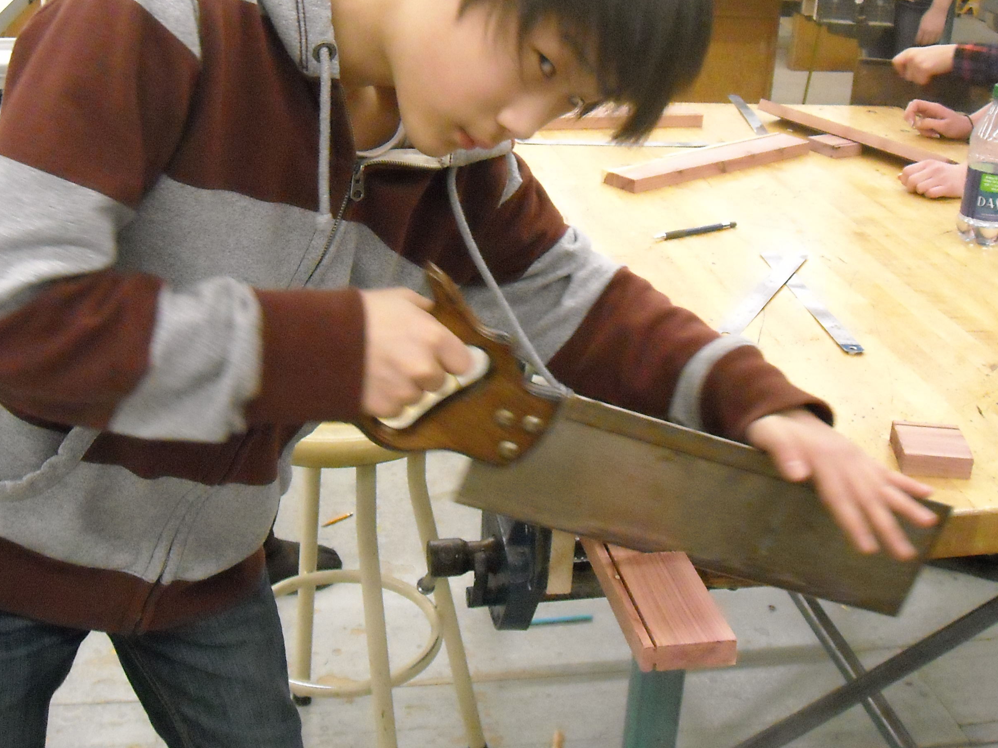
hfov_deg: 40.4
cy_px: 275
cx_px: 477
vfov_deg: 30.7
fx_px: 1355
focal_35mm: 47
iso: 800
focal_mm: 5.7
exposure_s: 1/64
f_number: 2.8
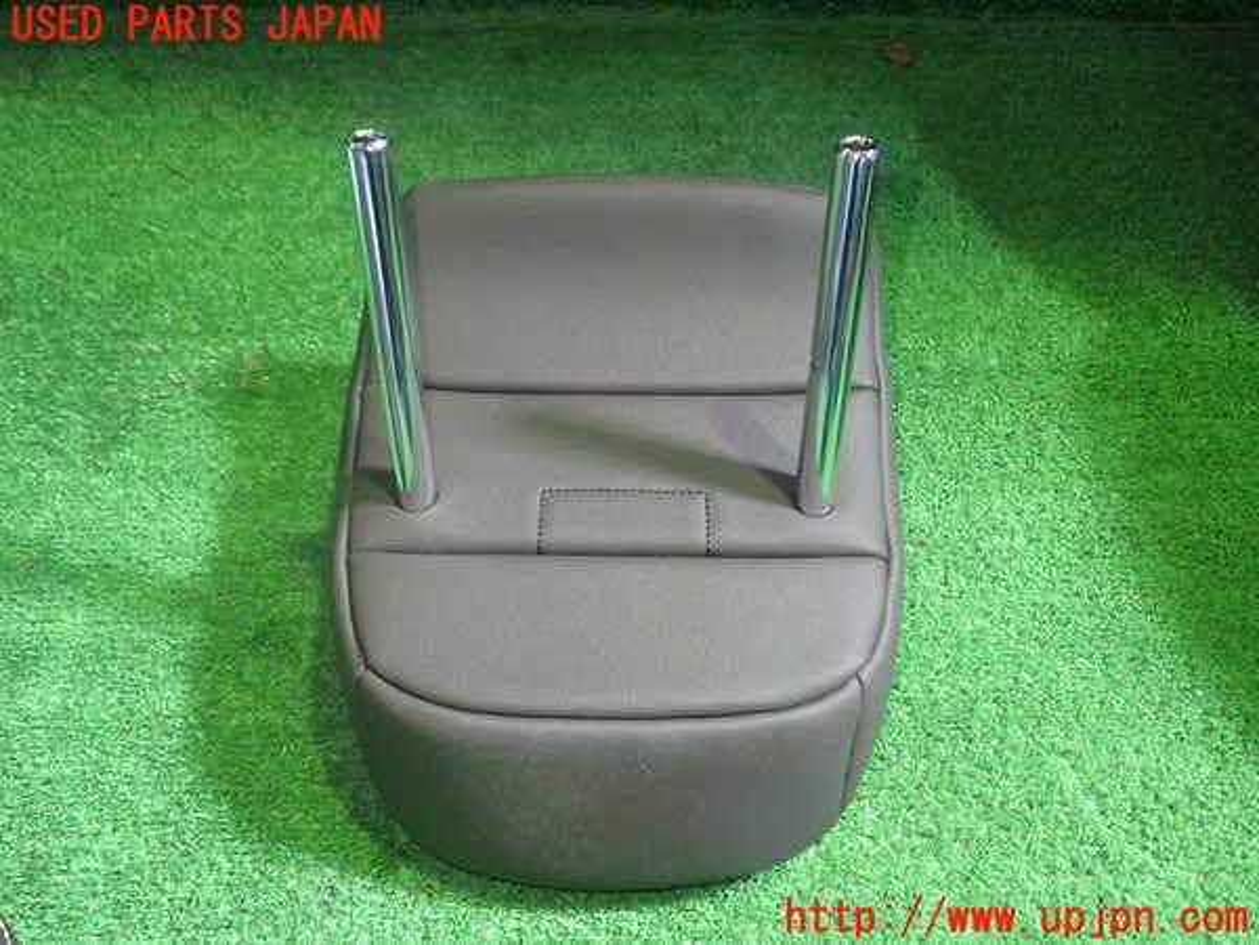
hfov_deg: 56.8
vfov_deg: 44.2
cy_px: 472
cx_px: 630
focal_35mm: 32
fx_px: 1164
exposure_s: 1/30
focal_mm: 5.79
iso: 640
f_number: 2.4
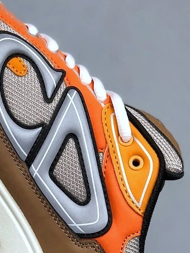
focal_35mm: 156
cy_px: 178
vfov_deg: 12.6
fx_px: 1141
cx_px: 31
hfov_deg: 9.5
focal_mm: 6.6
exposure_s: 1/50
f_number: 2.8
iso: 20
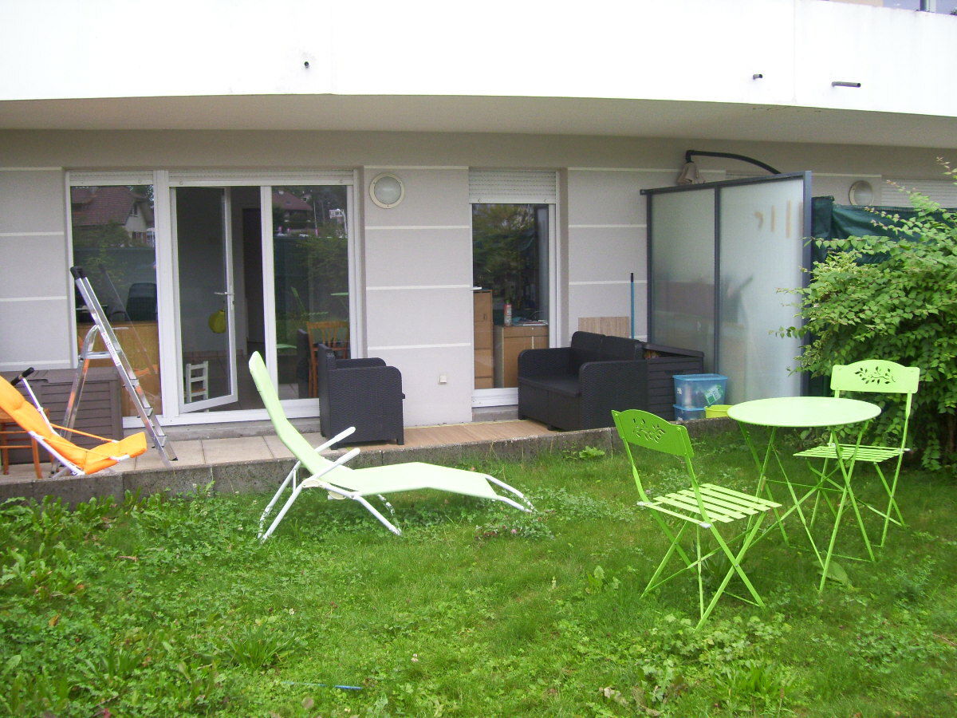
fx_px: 995
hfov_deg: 51.4
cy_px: 359
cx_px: 478
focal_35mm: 36
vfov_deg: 39.7
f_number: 2.7
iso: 125
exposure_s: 1/160
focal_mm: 6
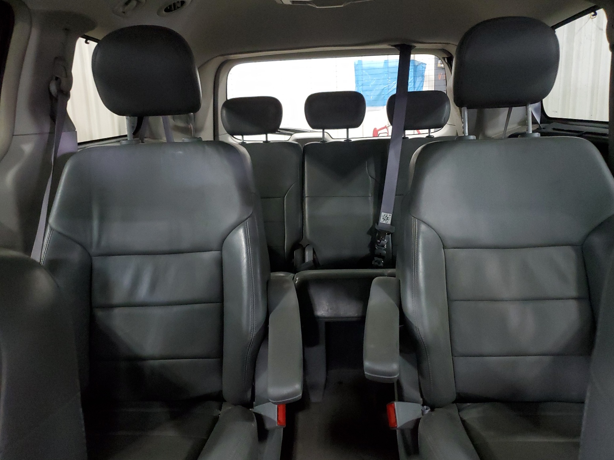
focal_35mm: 27
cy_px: 232
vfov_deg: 51.4
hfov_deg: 65.3
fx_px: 479
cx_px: 317
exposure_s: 1/15
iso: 367
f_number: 1.5
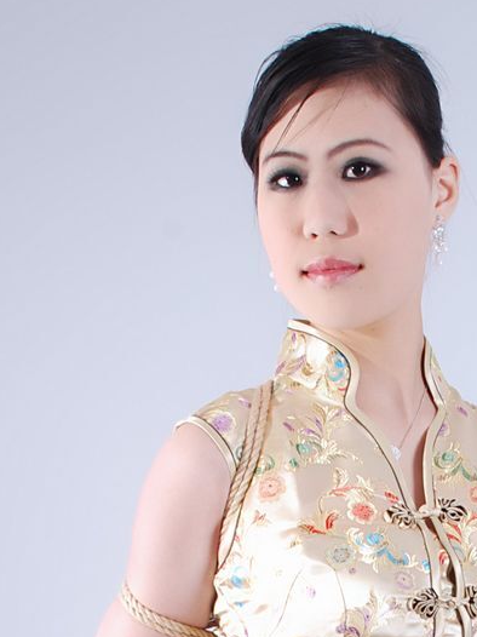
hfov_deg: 12.0
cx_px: 432
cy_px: 894
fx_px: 2262
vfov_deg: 15.1
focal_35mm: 123
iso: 100
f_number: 10
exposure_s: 1/8
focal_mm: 28
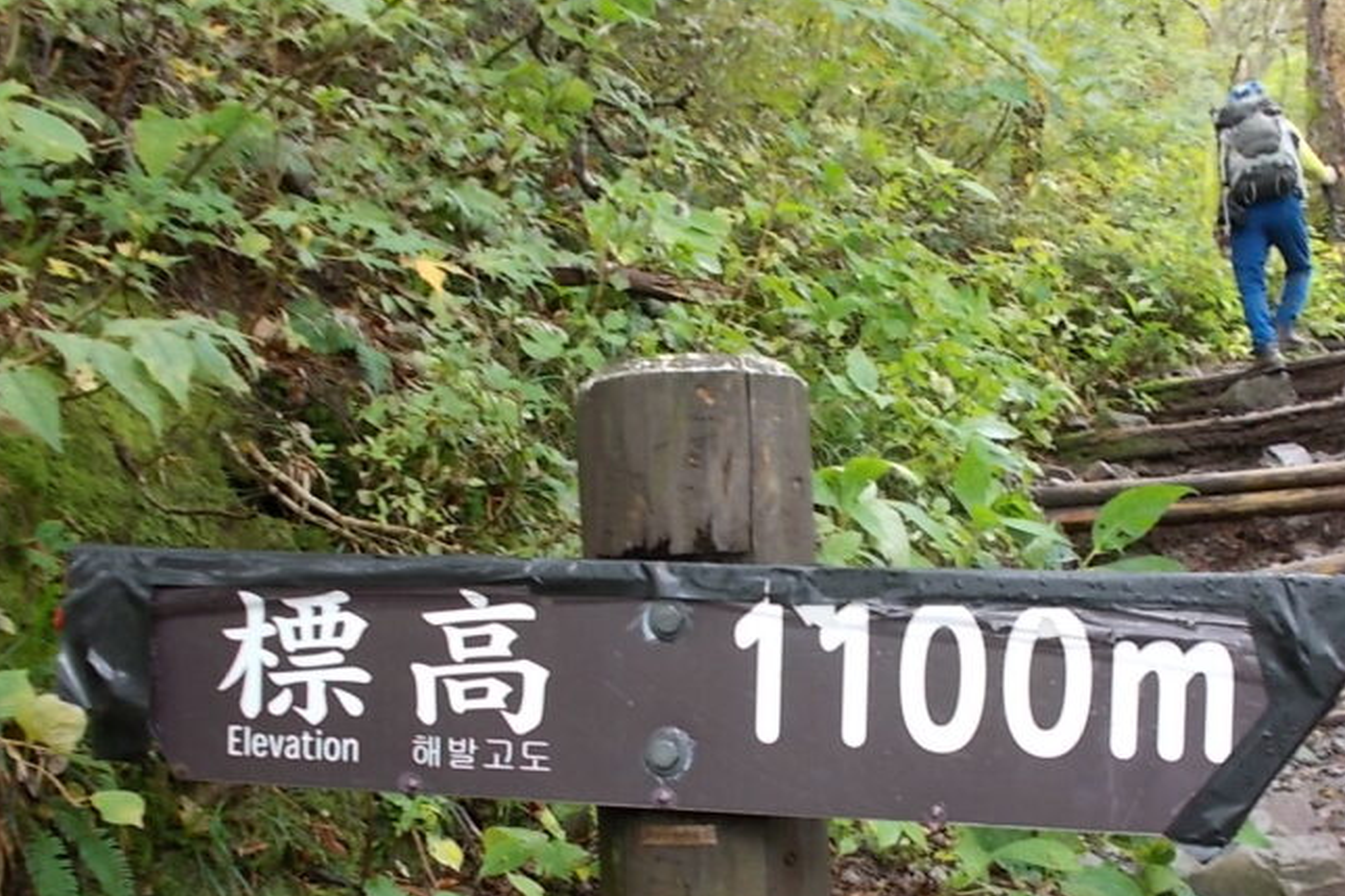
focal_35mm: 43
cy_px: 704
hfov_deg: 45.2
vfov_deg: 30.5
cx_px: 810
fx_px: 1606
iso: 125
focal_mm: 4.6
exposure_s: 1/25
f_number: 3.2
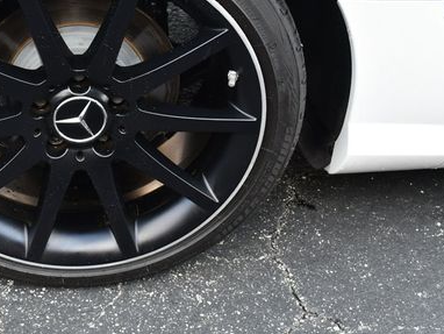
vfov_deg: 25.1
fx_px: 744
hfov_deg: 32.2
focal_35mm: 58
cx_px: 79
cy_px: 100
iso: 400
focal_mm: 18
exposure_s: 1/250
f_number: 4.5
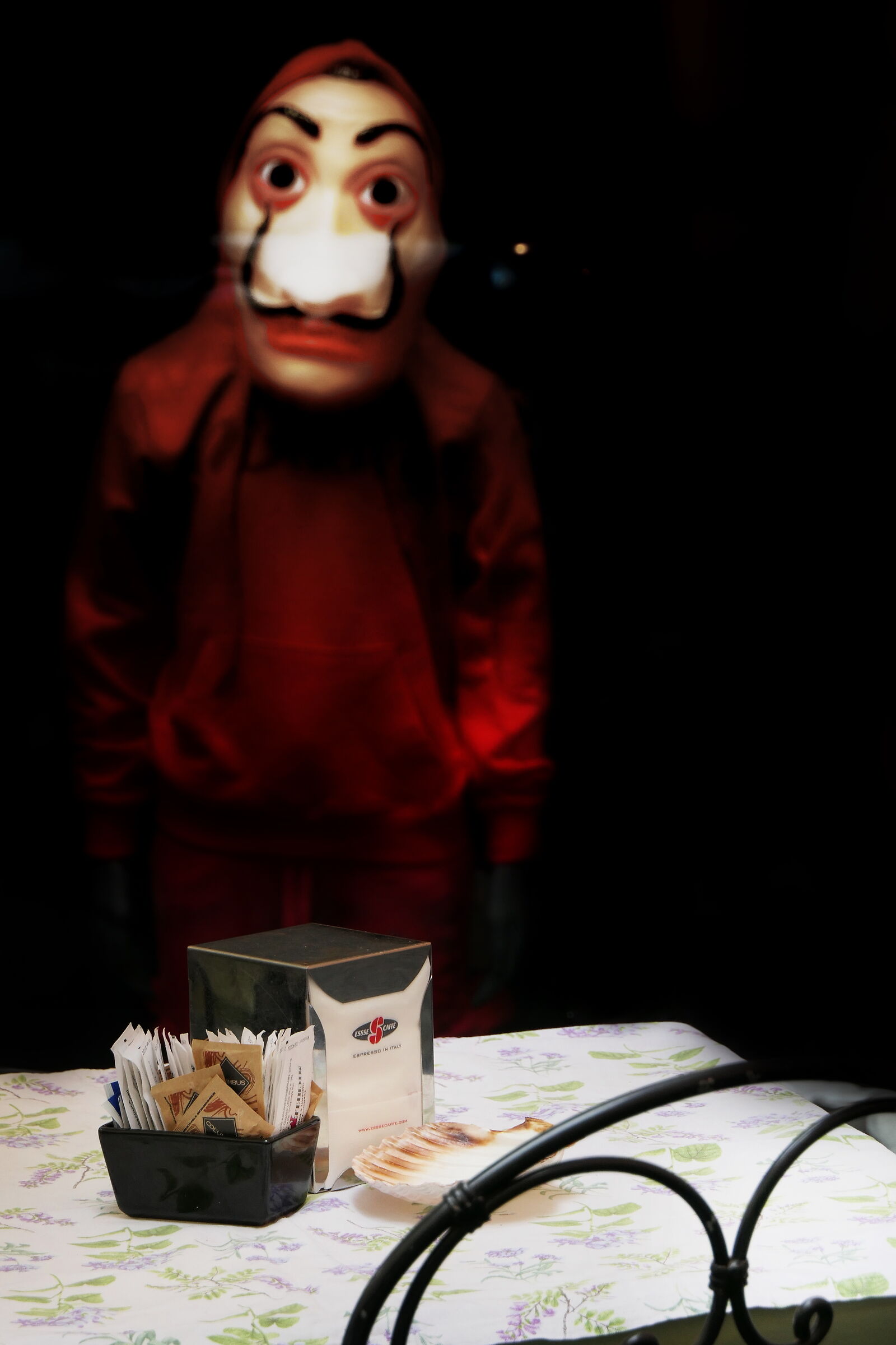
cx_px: 448
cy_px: 672
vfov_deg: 10.1
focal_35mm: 204
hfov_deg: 6.7
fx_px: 7615
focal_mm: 74.5
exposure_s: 1/125
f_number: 5.6
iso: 400
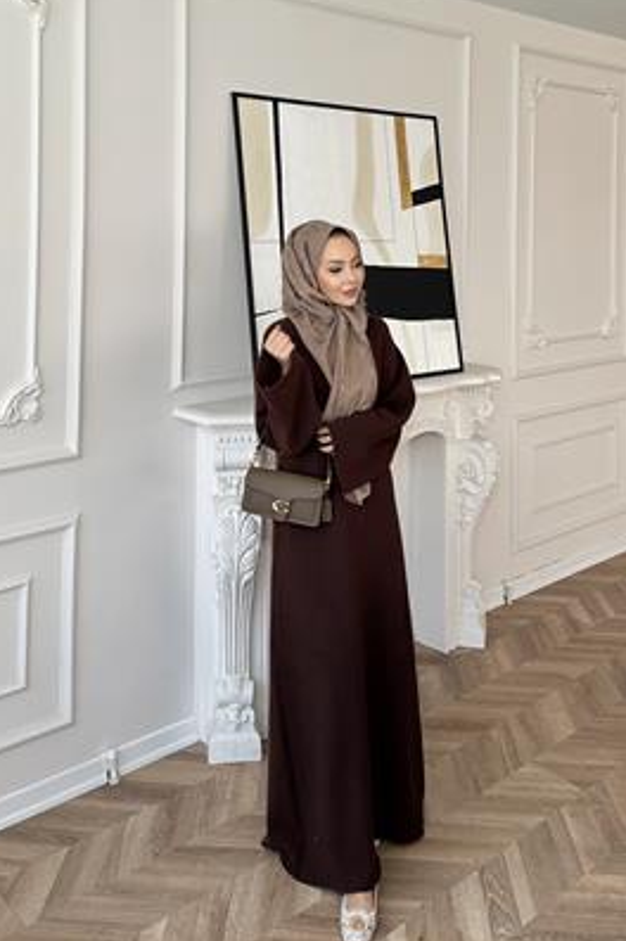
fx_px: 679
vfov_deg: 69.4
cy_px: 473
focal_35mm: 26
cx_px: 318
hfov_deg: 49.5
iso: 80
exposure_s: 1/121
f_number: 1.78
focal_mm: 6.86
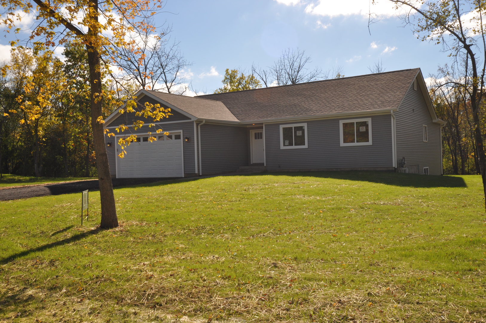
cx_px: 243
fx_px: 485
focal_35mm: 36
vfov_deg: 36.8
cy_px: 162
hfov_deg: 53.2
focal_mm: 24
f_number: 10
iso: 200
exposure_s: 1/400
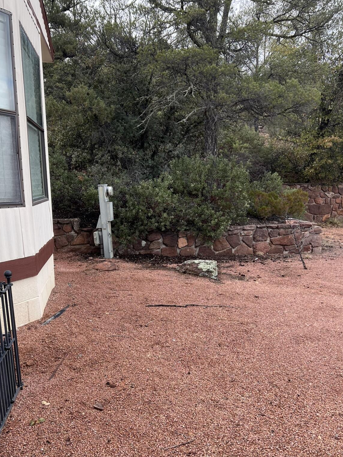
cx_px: 172
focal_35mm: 34
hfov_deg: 41.8
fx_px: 449
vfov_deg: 53.6
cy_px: 272
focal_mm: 5.7
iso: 50
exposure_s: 1/458
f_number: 1.5
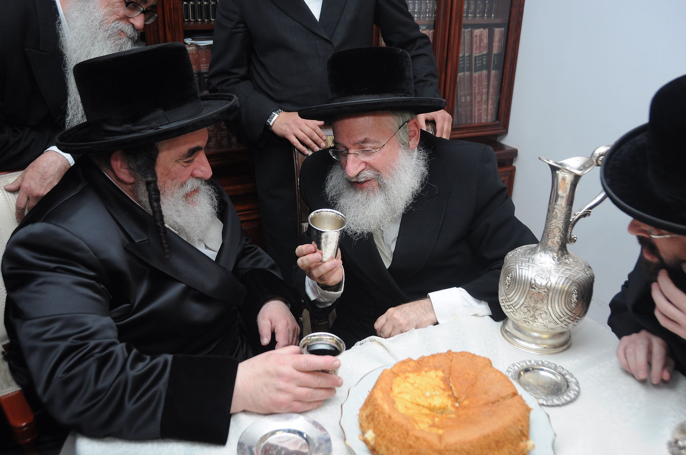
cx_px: 343
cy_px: 228
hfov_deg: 57.3
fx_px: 628
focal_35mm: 33
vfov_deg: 39.9
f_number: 3.8
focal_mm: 22
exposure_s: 1/200
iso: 320
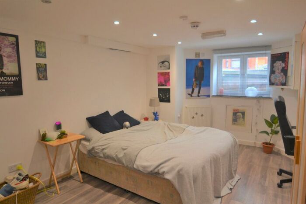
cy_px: 102
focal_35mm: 22
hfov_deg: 77.3
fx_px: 191
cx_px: 153
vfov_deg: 56.2
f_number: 4
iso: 400
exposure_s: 1/60
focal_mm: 15
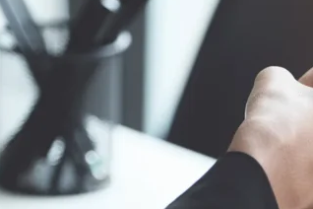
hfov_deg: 4.7
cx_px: 345
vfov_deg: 3.1
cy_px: 200
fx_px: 3808
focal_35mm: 438
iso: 640
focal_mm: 90.6
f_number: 2.8
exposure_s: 1/140
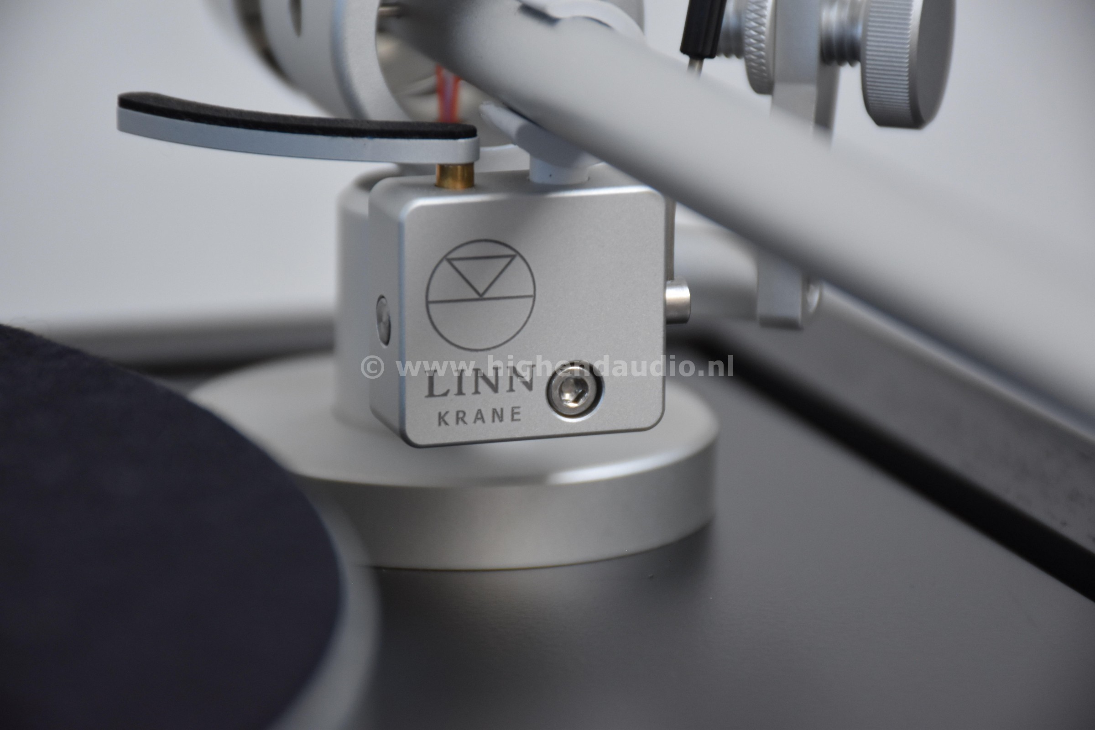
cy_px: 365
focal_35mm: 210
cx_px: 548
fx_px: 6387
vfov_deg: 6.5
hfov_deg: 9.8
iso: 900
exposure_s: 1/125
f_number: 5.6
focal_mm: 140
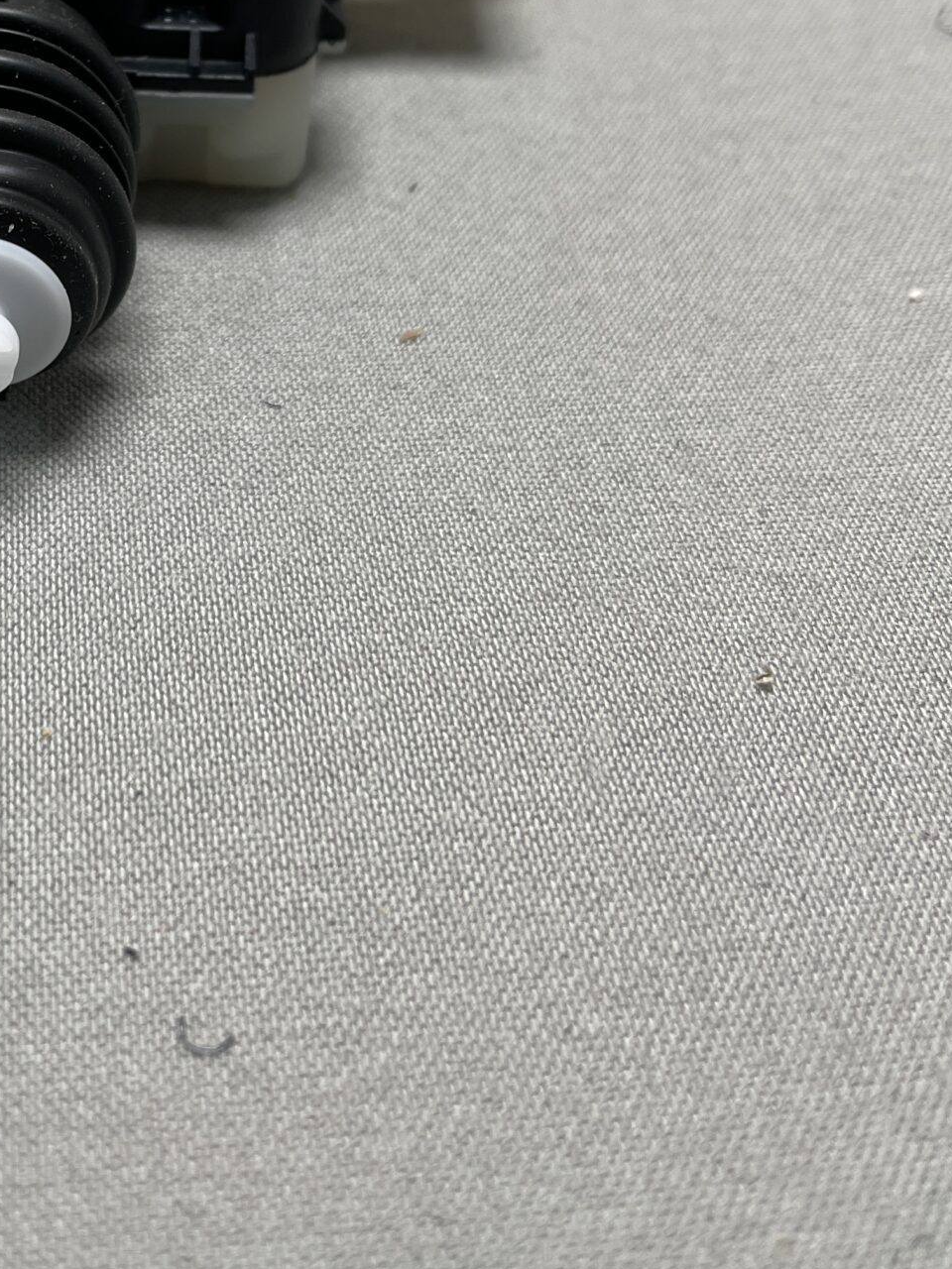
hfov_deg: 27.1
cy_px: 194
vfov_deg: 35.2
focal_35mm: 52
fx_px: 1907
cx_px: 99
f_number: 1.6
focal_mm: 5.1
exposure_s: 1/100
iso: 40
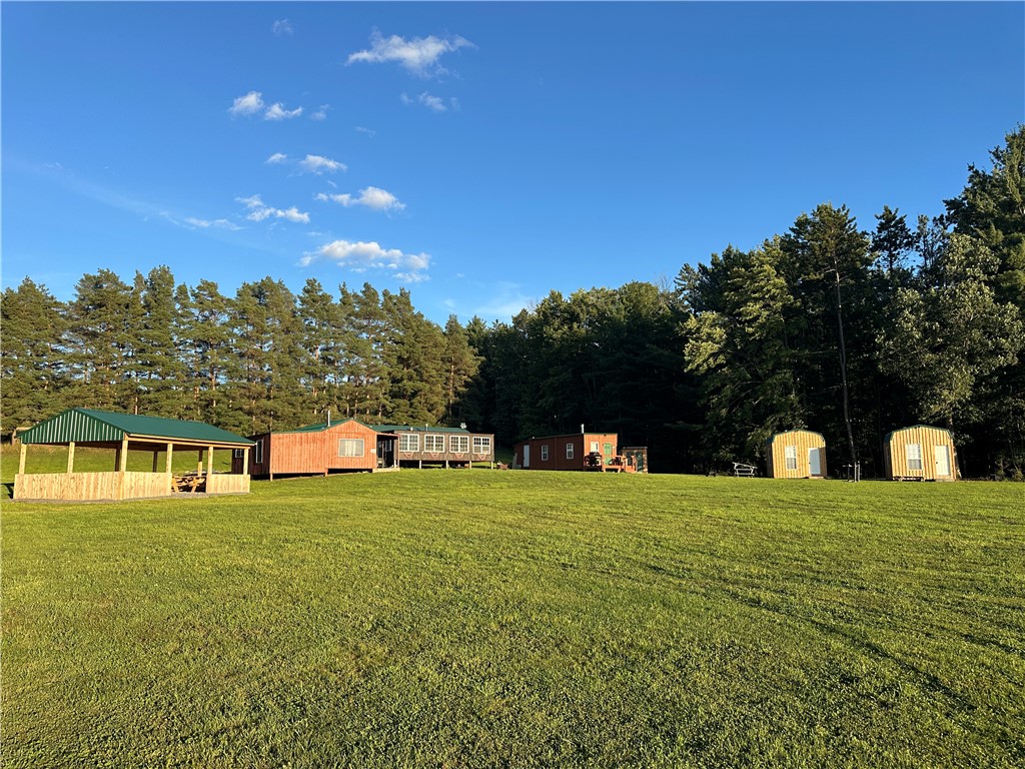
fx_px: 711
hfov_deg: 71.6
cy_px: 384
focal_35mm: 24
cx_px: 512
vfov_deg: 56.8
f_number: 1.78
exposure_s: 1/1779
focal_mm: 6.86
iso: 80
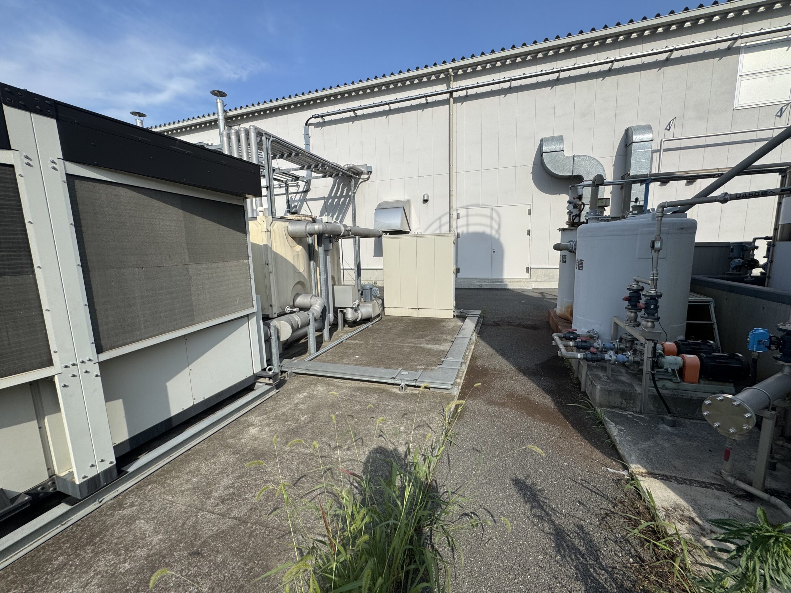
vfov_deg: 85.7
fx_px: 320
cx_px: 396
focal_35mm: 14
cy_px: 296
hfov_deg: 102.1
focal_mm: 2.22
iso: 50
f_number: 2.2
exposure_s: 1/2083
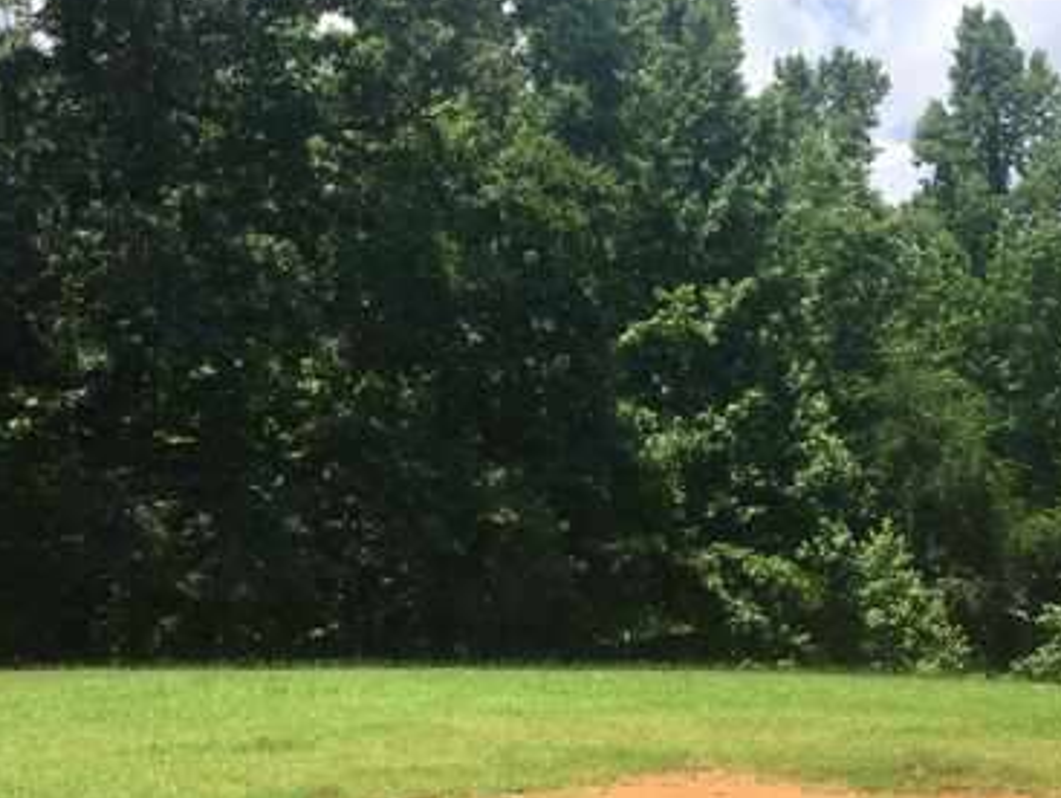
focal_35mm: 54
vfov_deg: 27.0
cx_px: 616
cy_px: 509
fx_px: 1657
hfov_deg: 35.4
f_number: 2.4
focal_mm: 3.3
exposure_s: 1/806
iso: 25
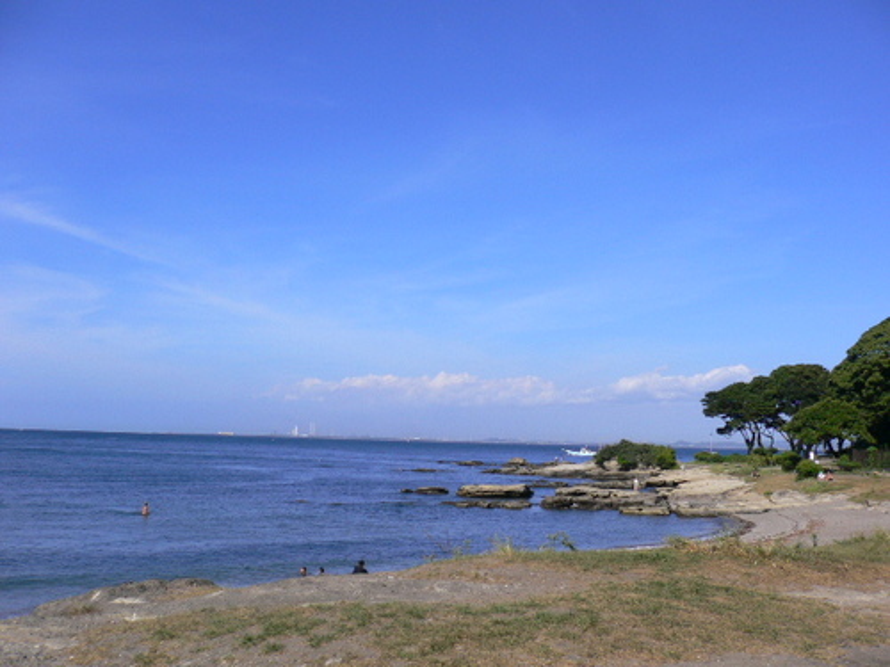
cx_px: 445
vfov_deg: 40.7
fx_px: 900
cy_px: 334
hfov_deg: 52.6
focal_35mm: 35
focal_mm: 5.8
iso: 80
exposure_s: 1/500
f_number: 5.6
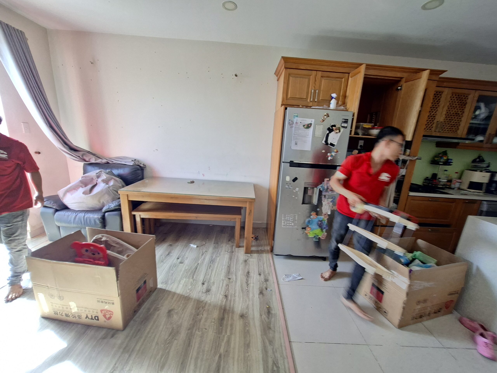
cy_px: 186
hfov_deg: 106.2
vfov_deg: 89.9
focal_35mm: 13
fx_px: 187
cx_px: 248
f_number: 2.2
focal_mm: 1.74
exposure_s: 1/25
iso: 160
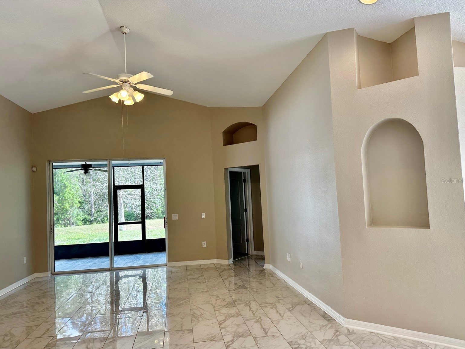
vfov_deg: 54.9
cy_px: 180
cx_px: 227
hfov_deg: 69.4
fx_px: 336
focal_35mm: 25
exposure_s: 1/160
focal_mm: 6.86
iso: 80
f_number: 1.78
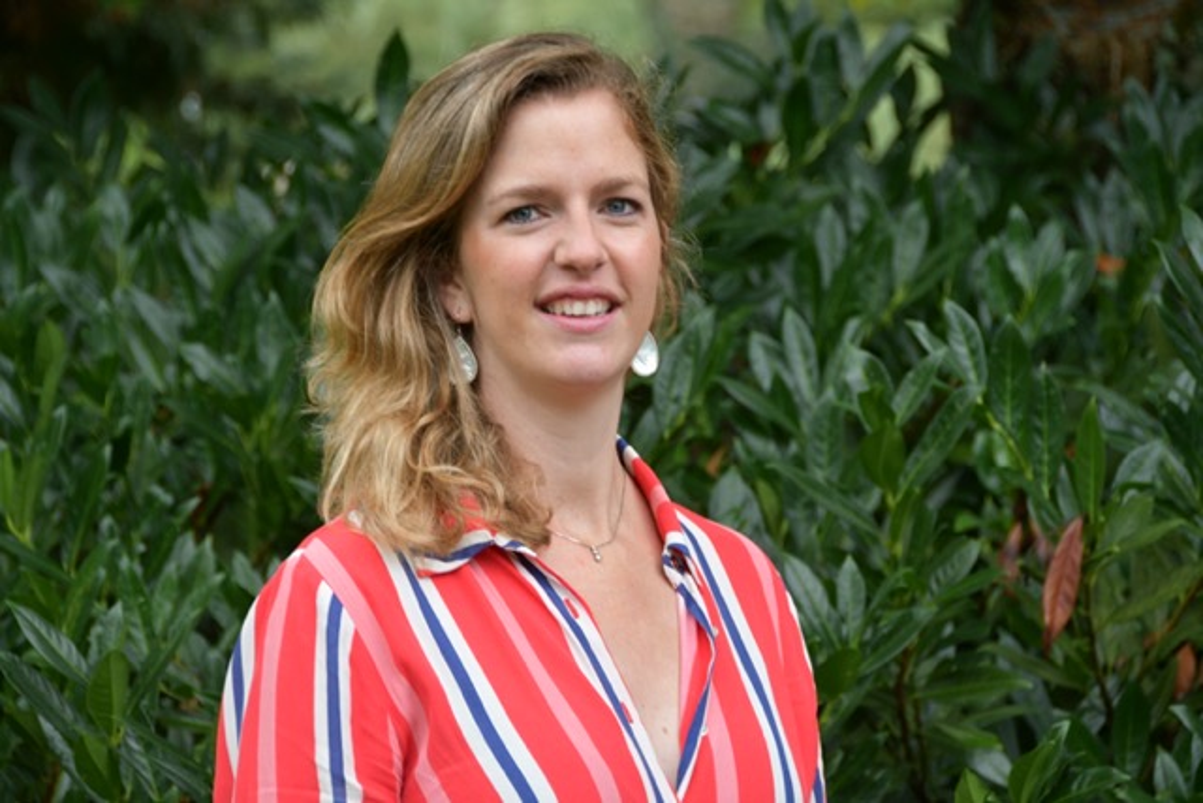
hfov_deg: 13.1
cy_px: 402
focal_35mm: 157
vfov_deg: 8.7
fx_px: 5247
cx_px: 602
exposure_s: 1/250
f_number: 5.3
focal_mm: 105
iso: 800
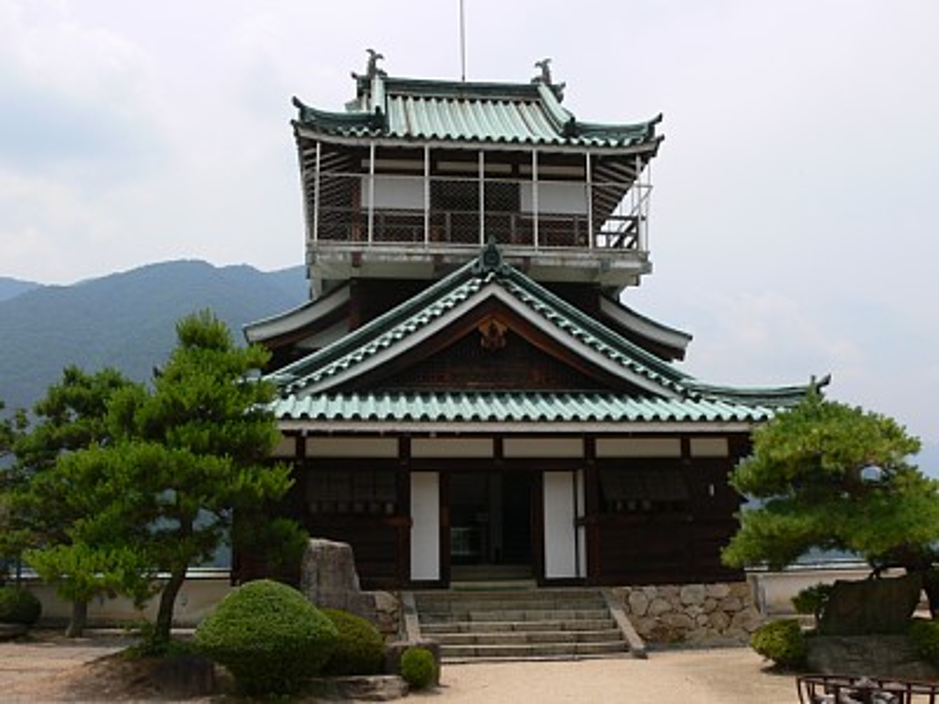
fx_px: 949
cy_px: 352
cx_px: 470
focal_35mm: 35
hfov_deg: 52.6
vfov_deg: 40.7
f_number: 5.6
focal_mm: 7.4
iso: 80
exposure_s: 1/400
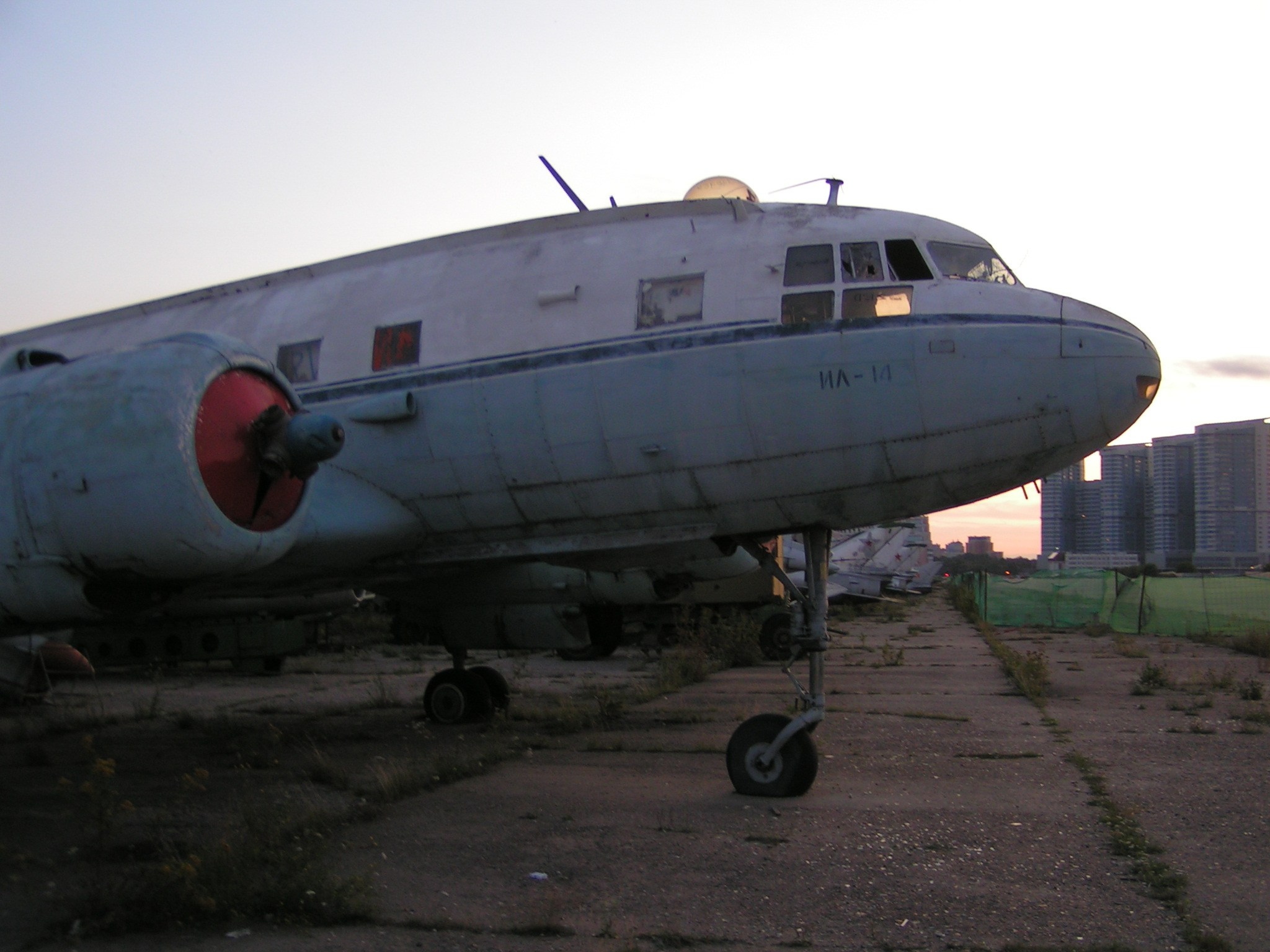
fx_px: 1394
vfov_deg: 37.7
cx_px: 635
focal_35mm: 38
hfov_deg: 49.0
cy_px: 476
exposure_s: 1/40
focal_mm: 5.8
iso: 50
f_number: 2.8
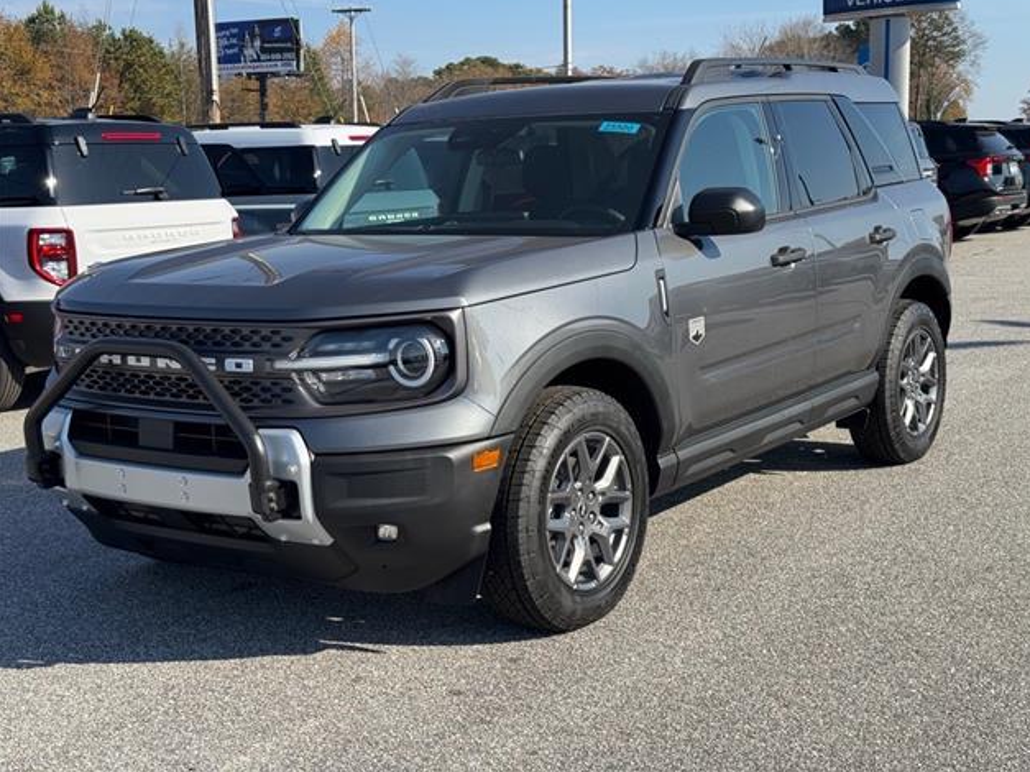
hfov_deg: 38.9
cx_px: 522
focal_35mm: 49
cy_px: 379
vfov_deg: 29.7
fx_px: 1458
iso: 64
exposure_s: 1/2717
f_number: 1.78
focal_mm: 6.76
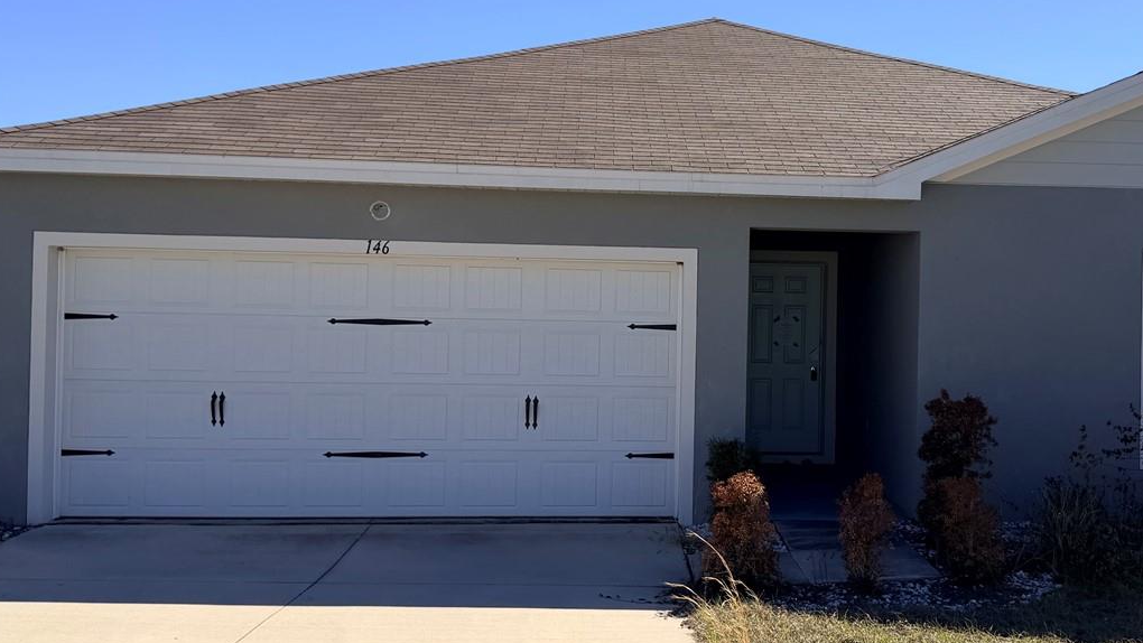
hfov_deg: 48.9
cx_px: 719
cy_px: 290
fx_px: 1243
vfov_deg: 29.0
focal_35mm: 41
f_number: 1.78
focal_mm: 6.76
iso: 80
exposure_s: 1/6173
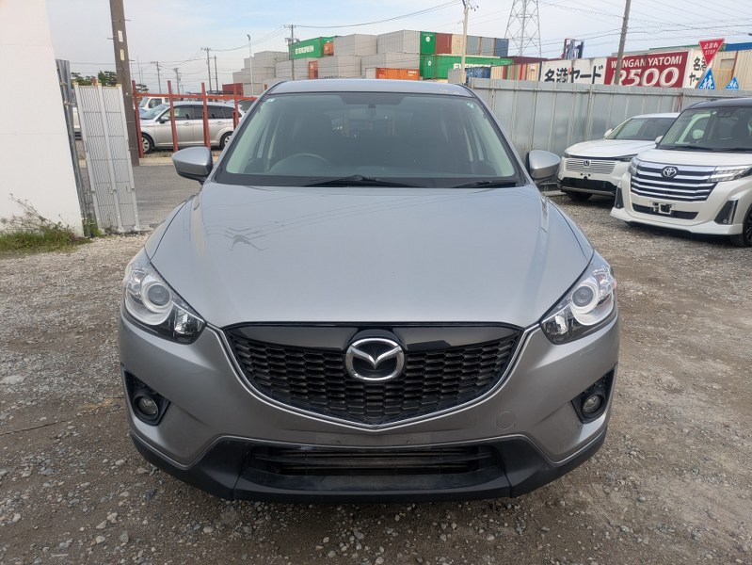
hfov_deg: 69.4
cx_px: 376
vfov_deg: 54.9
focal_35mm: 25
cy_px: 282
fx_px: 543
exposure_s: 1/670
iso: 45
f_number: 1.89
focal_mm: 5.43
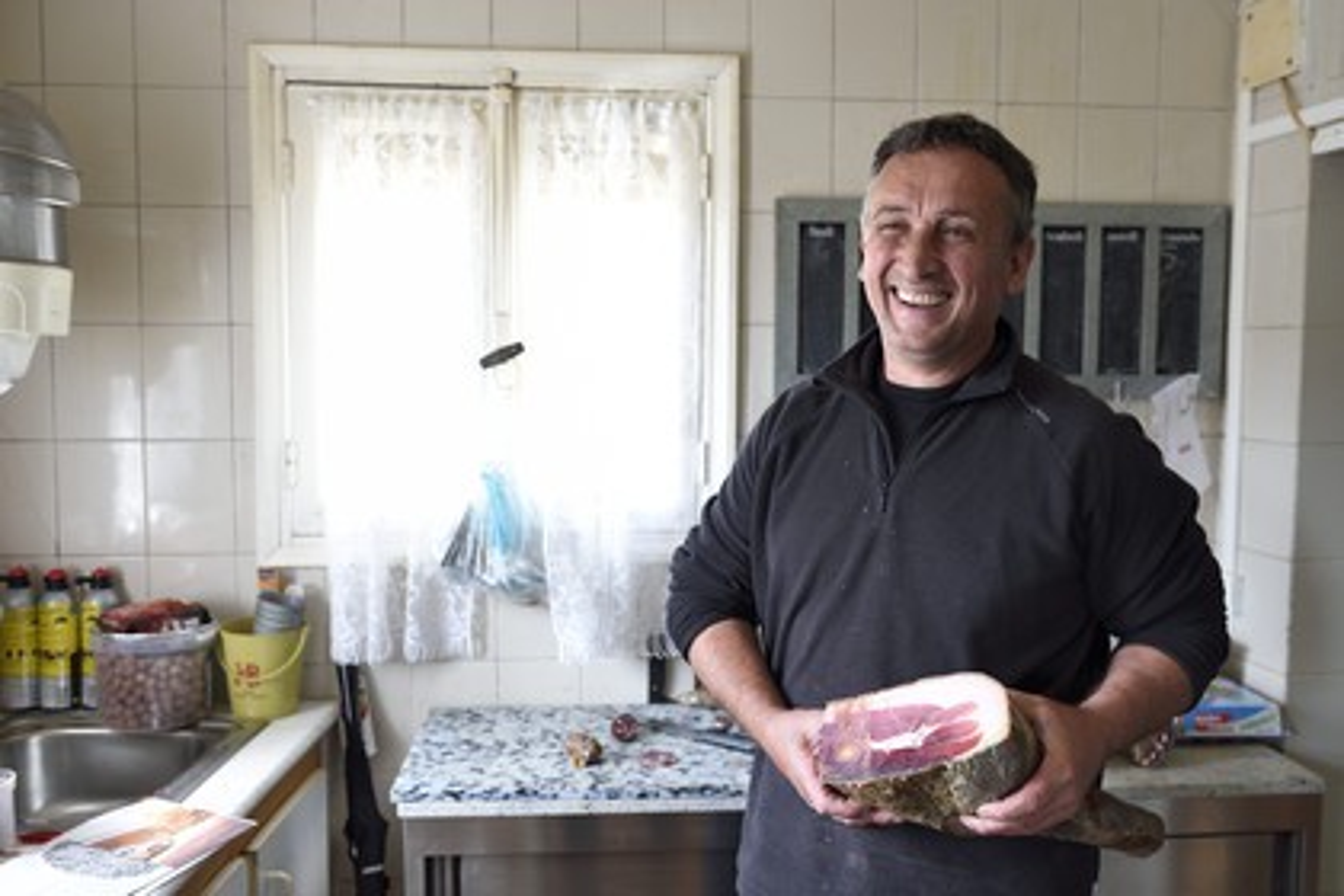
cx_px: 672
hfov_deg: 60.3
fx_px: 1157
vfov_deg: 42.3
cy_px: 448
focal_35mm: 31
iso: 1000
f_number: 4.5
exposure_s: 1/125
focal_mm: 31
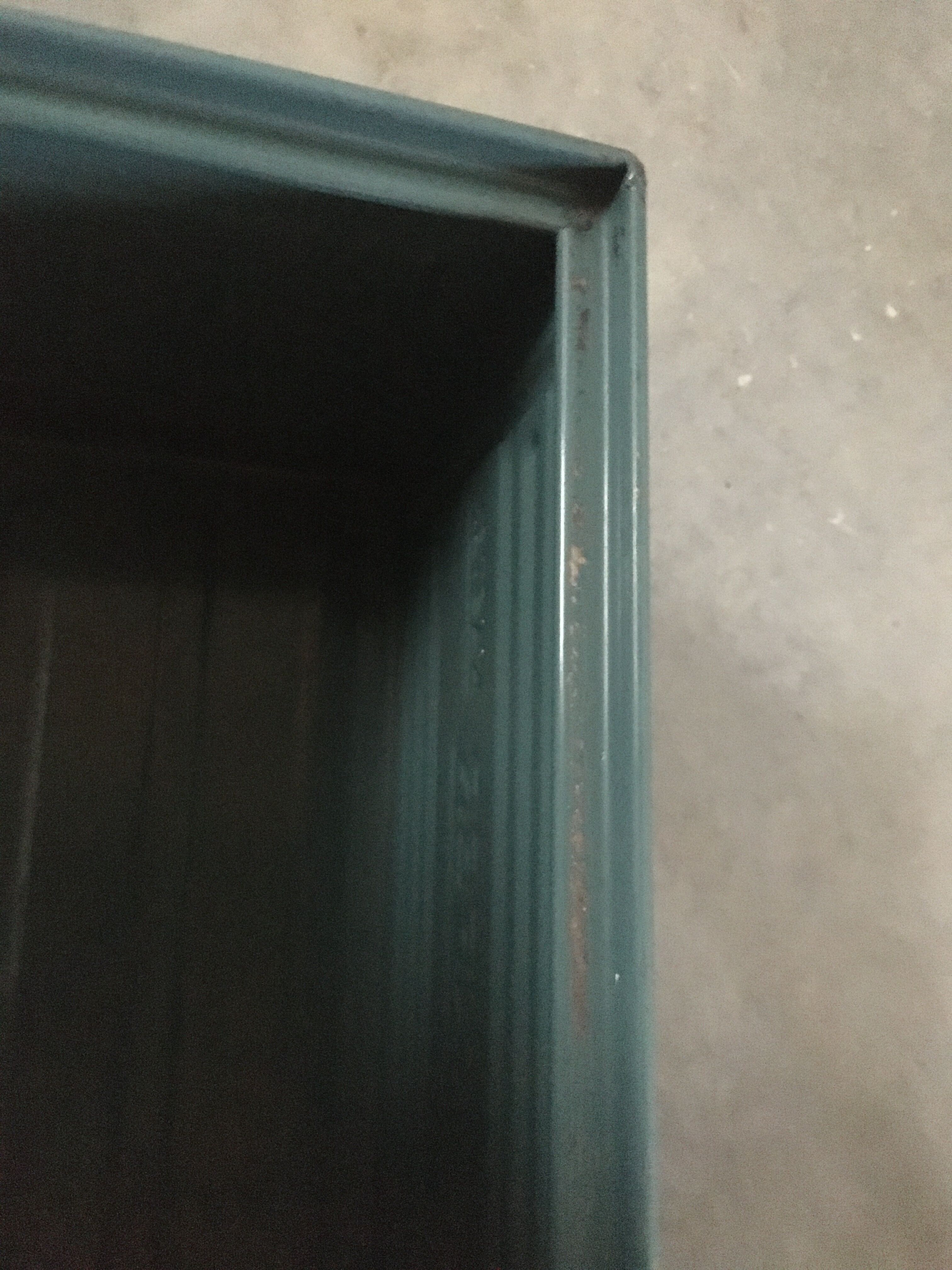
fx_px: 1063
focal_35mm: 29
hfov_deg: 48.2
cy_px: 635
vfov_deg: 61.7
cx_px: 476
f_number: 2.2
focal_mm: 4.15
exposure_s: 1/17
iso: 2000
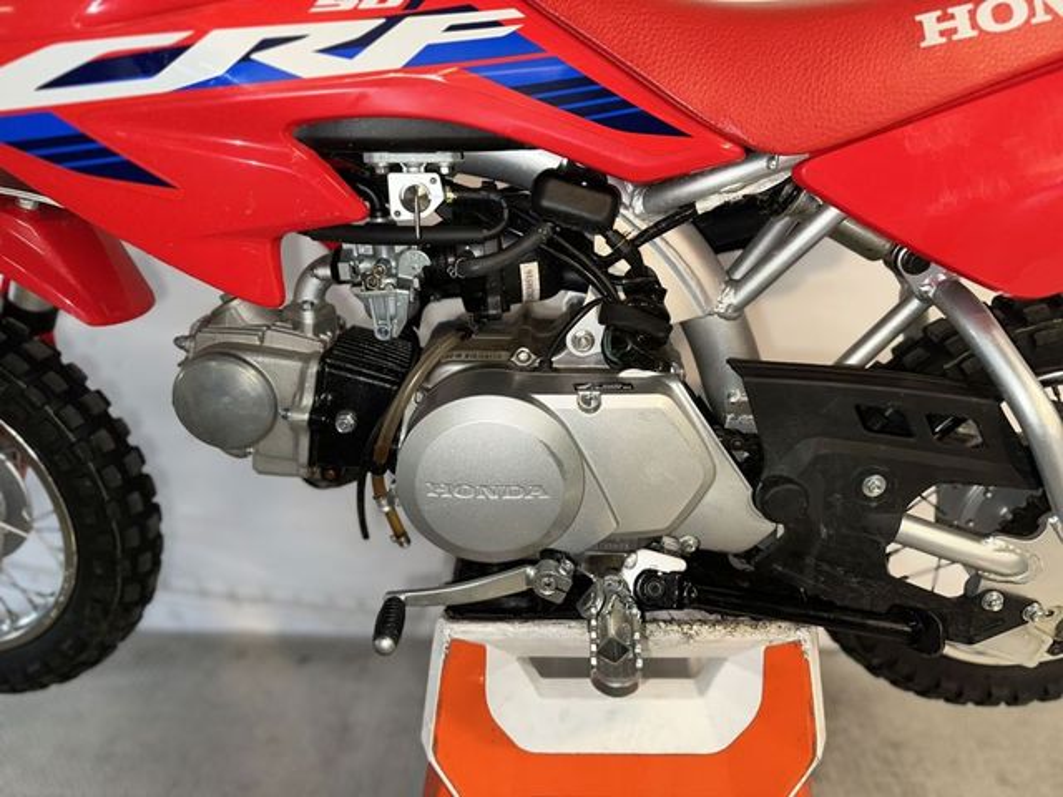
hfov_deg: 71.6
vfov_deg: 56.8
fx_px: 737
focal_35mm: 24
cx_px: 532
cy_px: 398
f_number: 1.78
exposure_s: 1/33
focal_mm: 6.86
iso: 64
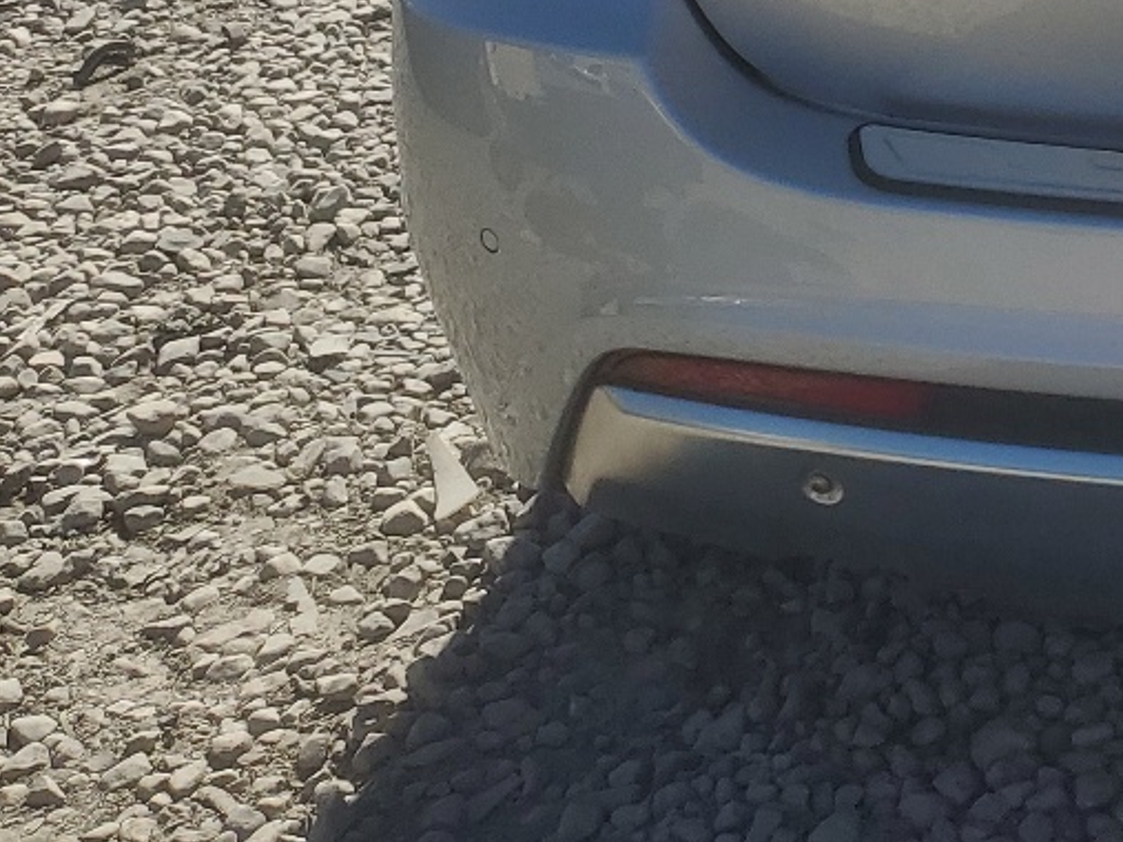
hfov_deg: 20.7
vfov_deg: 16.5
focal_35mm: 82
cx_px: 1639
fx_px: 2660
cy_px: -379
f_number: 1.5
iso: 50
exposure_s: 1/3333
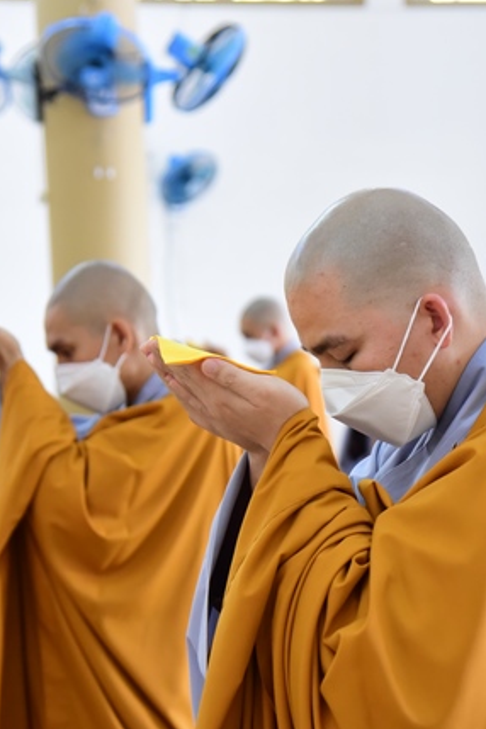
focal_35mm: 106
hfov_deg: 12.9
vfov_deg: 19.3
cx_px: 306
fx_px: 2146
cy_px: 362
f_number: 4.5
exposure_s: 1/125
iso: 3200
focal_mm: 70
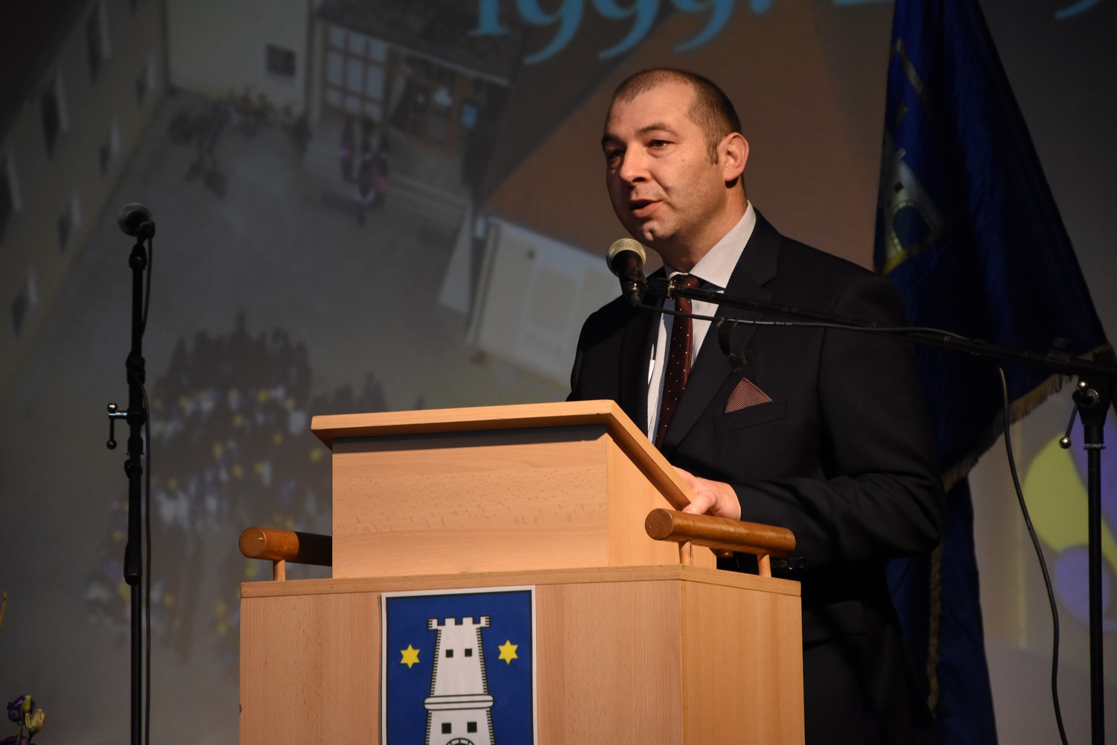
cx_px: 558
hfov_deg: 13.0
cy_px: 372
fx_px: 4886
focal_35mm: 158
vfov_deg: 8.7
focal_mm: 105
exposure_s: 1/250
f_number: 5.6
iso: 1600
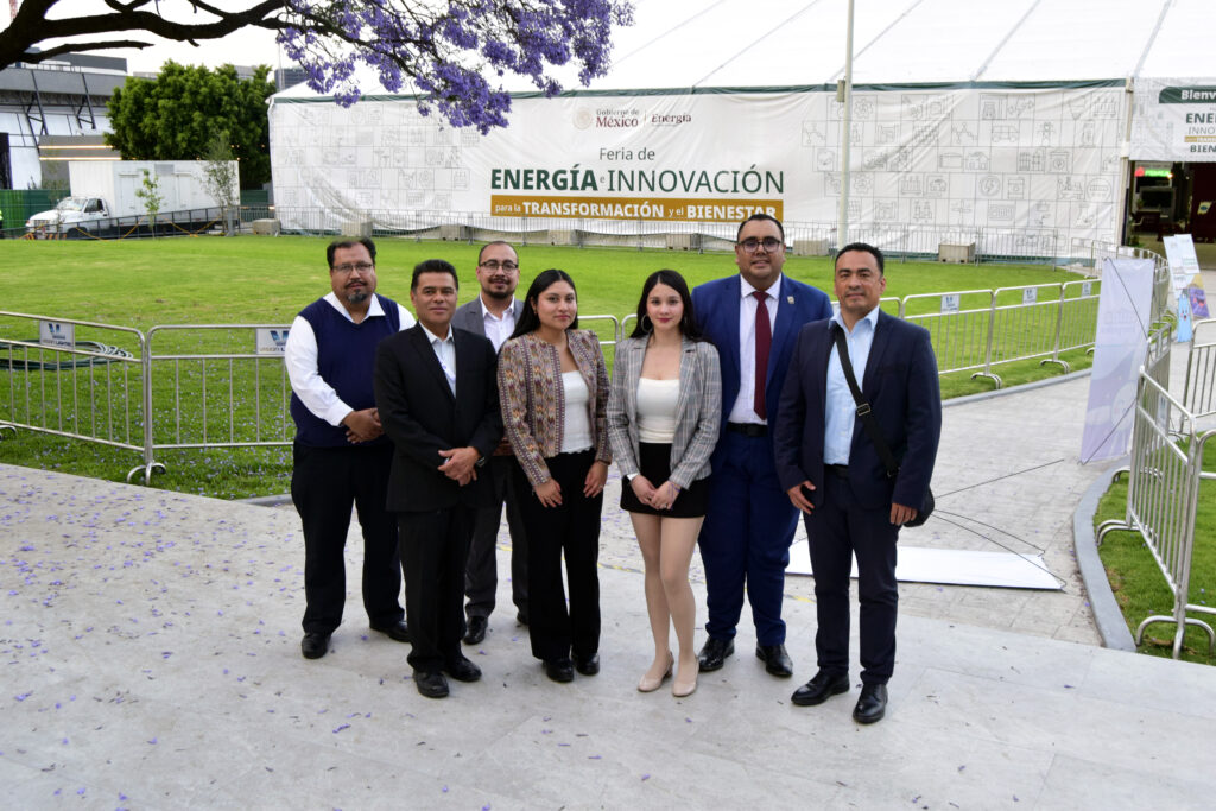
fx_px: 1317
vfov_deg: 34.2
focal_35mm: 39
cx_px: 608
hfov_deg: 49.5
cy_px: 406
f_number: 6.3
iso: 800
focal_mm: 26
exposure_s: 1/30
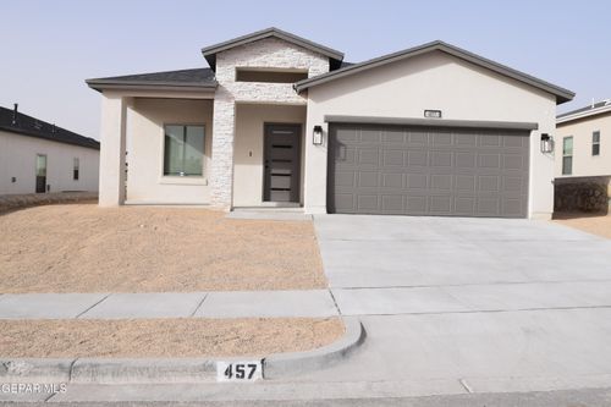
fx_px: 611
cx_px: 306
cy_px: 204
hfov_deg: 53.1
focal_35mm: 36
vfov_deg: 36.8
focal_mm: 24
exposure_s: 1/400
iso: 200
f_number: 10
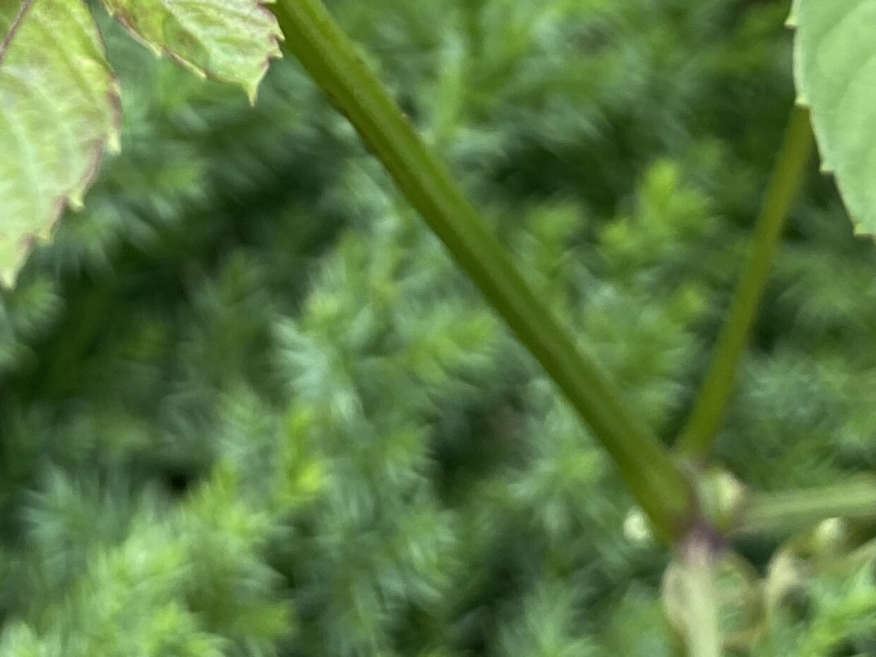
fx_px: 2151
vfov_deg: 15.8
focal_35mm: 85
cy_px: -369
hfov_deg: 22.5
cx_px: 89
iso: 32
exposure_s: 1/332
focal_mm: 4.25
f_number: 1.8
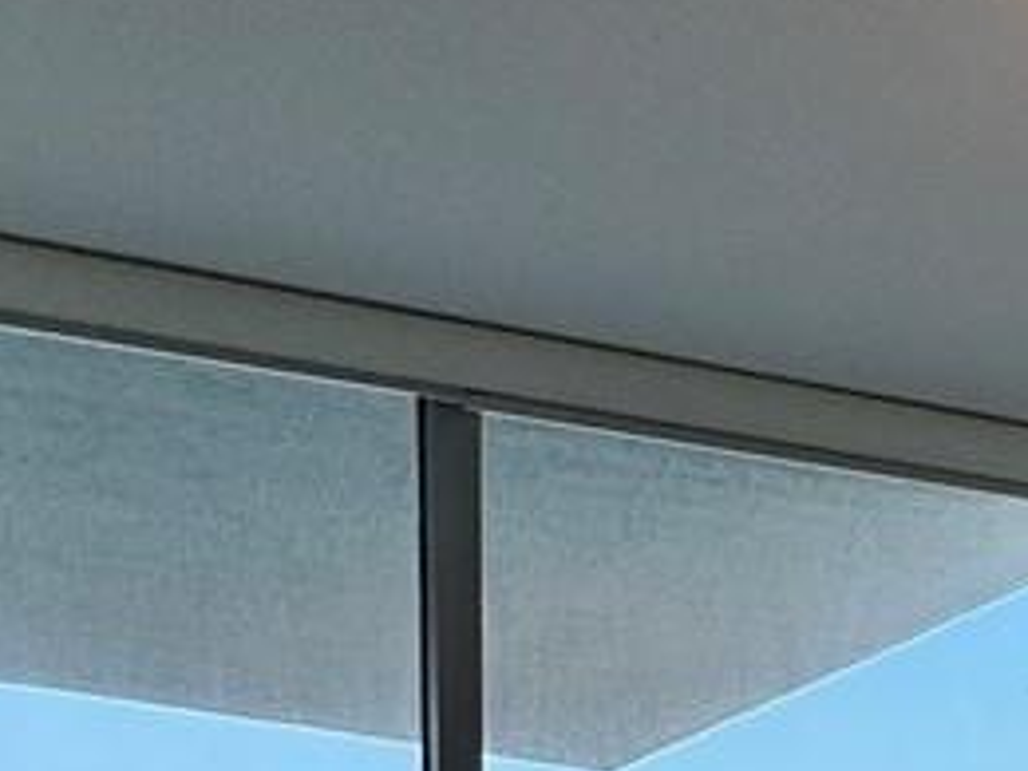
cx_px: 1293
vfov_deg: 15.2
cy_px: 1332
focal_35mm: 86
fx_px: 2554
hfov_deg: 20.9
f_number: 2.2
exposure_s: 1/344
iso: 40
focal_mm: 2.22
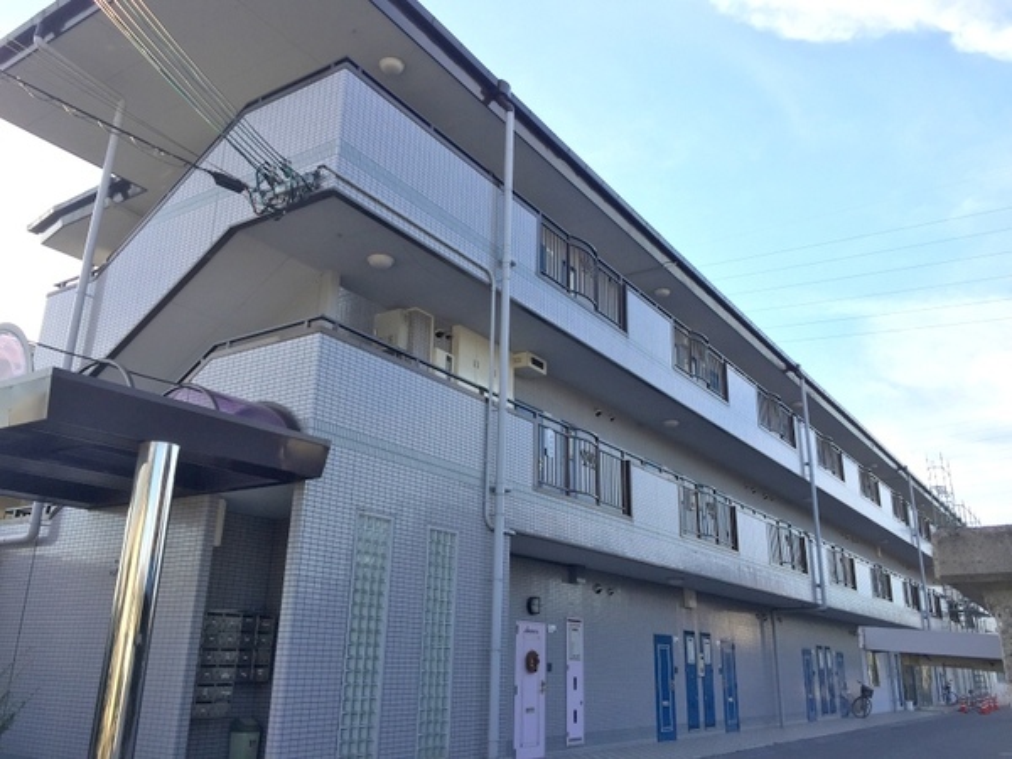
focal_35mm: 29
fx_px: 848
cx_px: 506
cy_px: 380
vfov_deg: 48.2
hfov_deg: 61.7
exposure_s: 1/1041
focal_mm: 4.15
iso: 32
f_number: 2.2
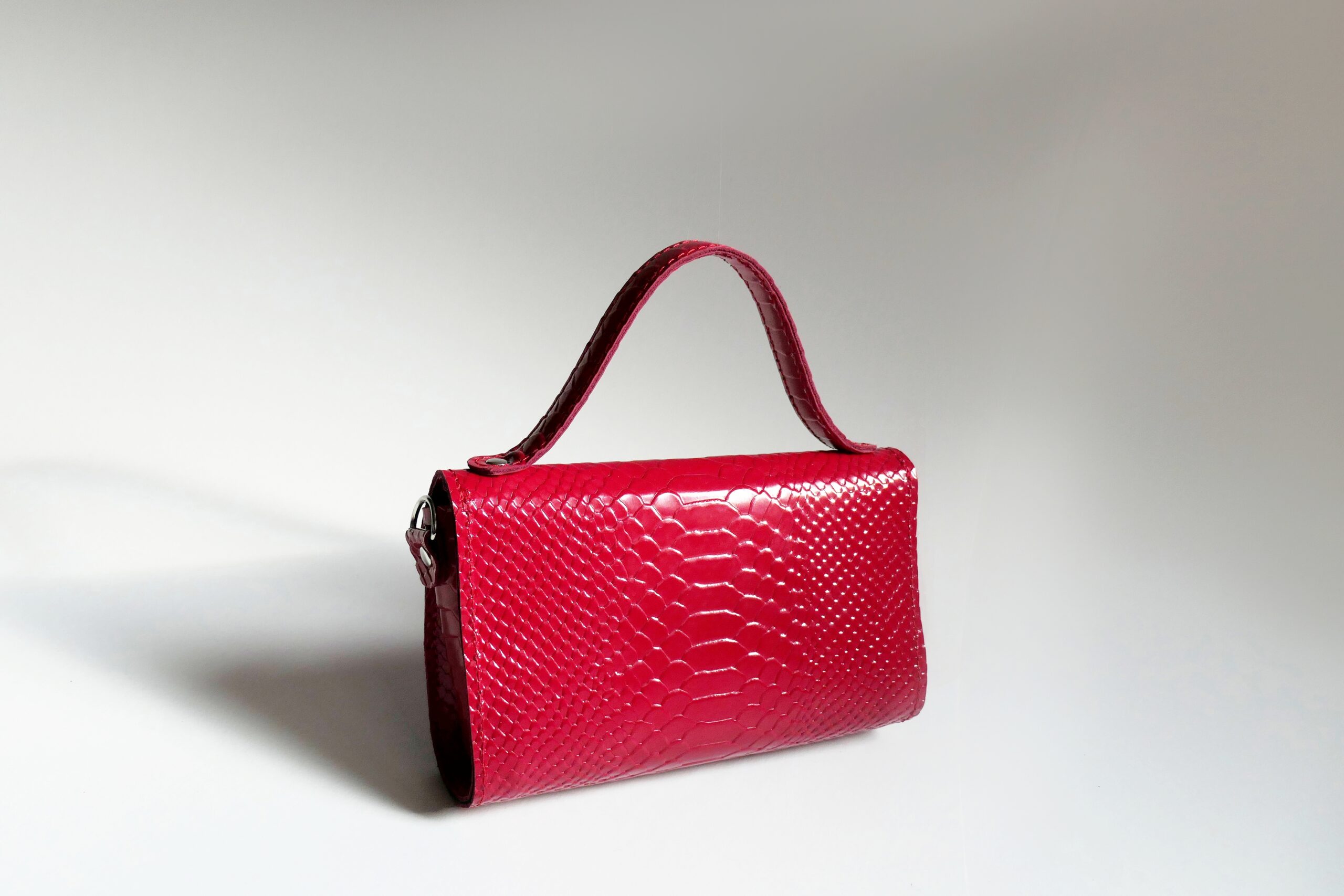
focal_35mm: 24
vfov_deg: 53.1
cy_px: 448
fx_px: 896
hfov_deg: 73.7
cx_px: 672
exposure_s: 1/400
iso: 200
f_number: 3.3
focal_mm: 8.8
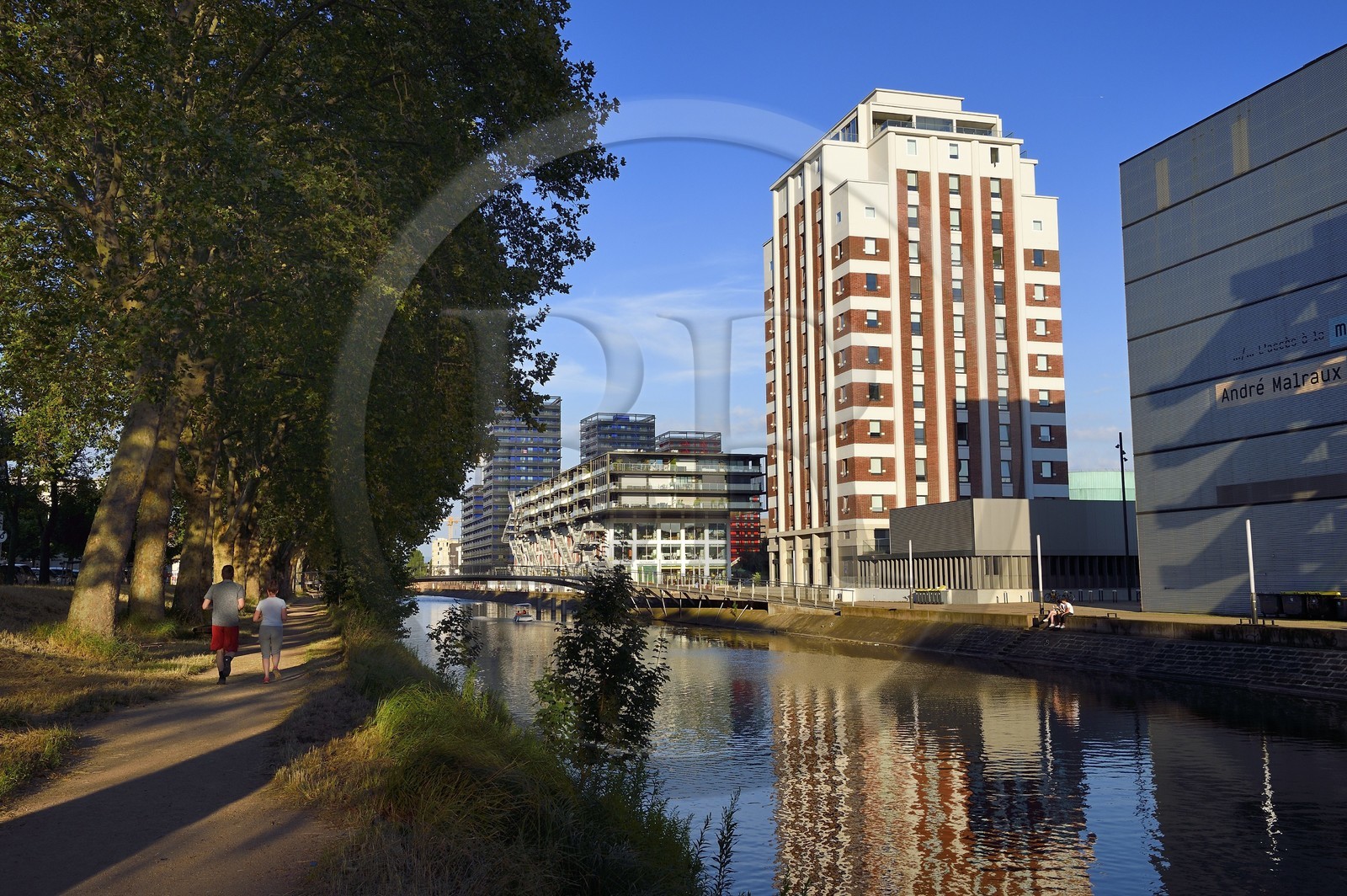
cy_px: 448
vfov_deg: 38.8
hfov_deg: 55.8
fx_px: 1271
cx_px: 674
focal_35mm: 34
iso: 320
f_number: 11
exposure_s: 1/320
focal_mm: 34
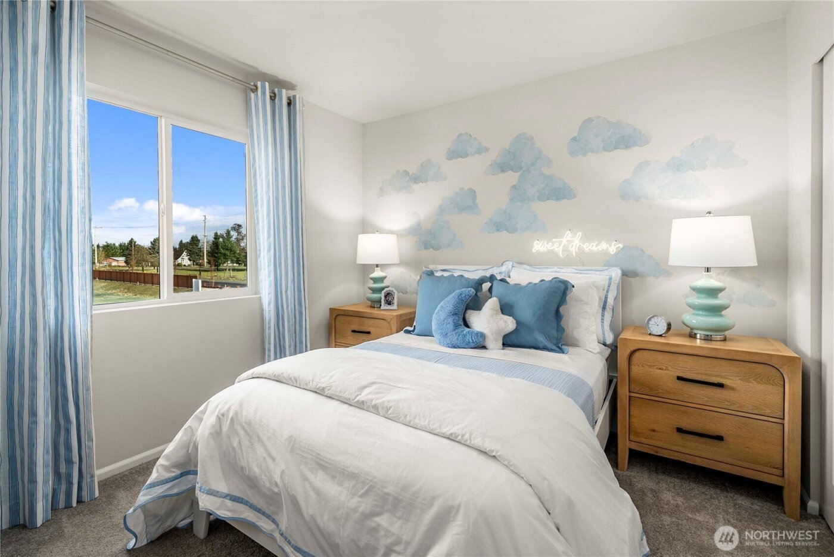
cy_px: 278
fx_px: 348
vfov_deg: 77.4
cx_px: 417
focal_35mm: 15
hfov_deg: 100.4
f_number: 7.1
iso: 1000
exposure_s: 1/20
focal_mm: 15
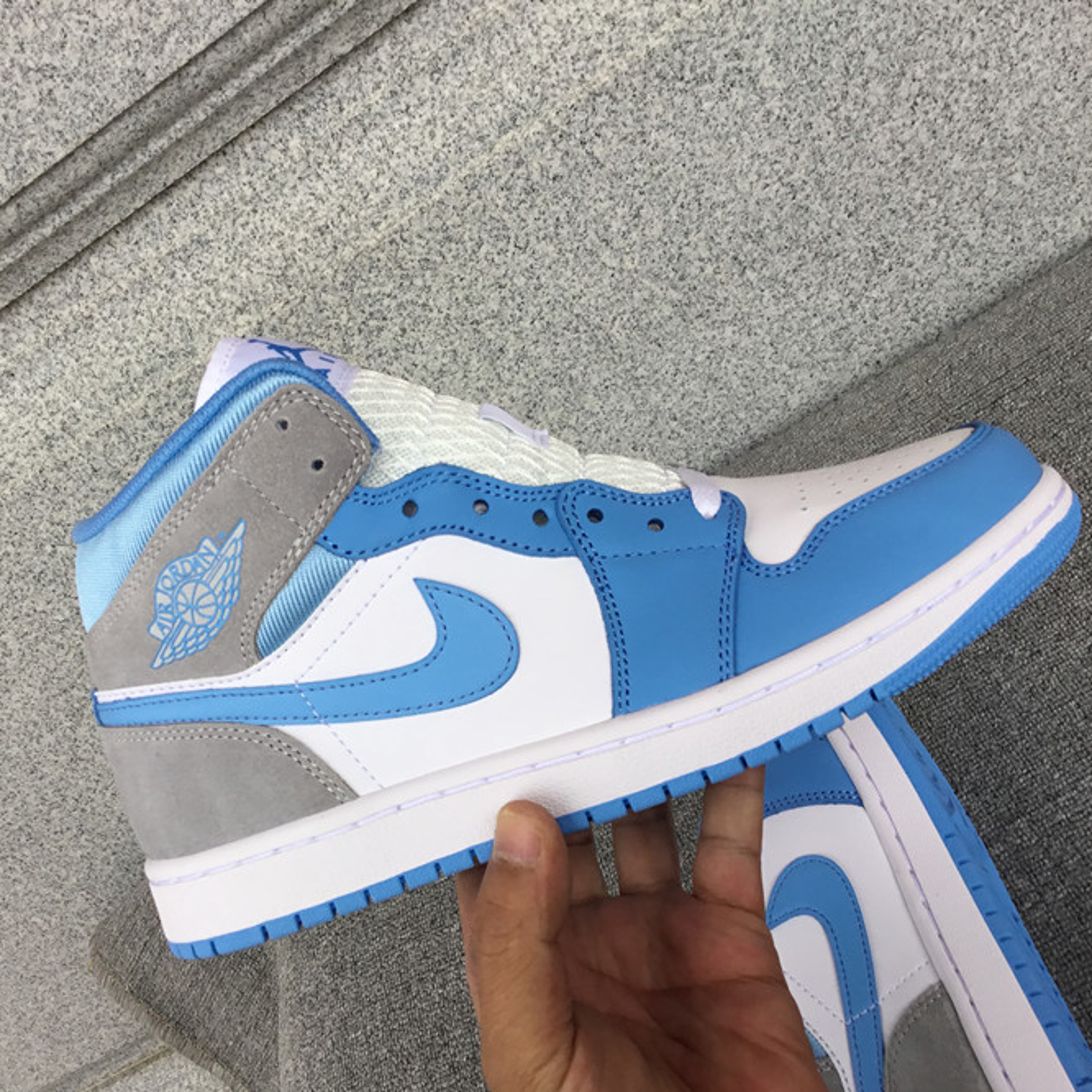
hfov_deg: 44.8
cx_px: 462
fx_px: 1321
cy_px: 550
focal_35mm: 37
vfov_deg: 44.9
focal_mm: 3.3
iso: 25
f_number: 2.4
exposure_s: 1/119
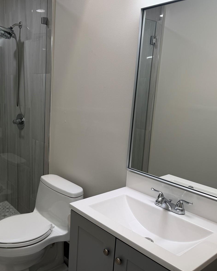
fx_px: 257
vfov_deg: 55.7
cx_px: 40
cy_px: 135
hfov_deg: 43.4
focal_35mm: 32
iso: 64
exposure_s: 1/120
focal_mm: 6.76
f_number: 1.78
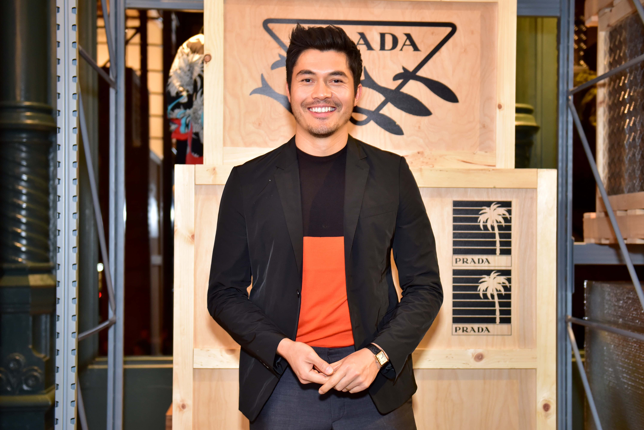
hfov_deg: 43.6
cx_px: 322
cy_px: 215
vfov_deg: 29.9
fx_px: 805
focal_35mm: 45
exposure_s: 1/100
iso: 1600
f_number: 6.3
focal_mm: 45
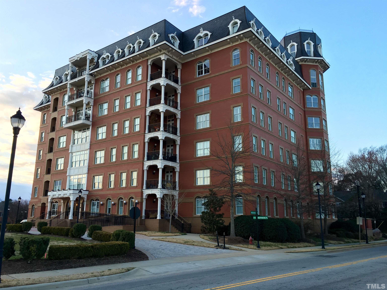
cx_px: 194
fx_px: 324
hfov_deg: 61.7
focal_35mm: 29
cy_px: 145
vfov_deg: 48.2
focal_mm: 4.15
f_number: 2.2
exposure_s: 1/120
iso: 25
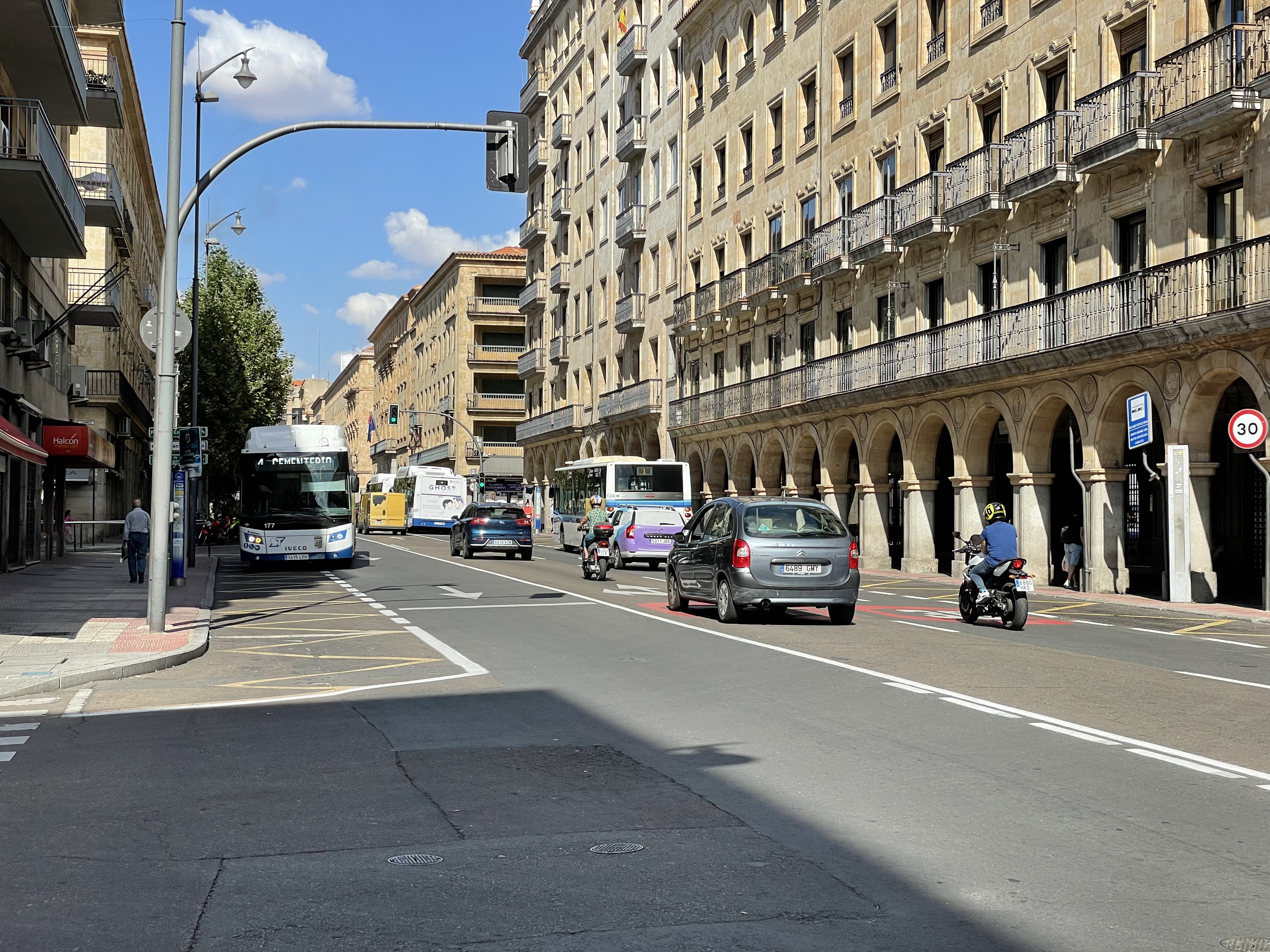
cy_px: 476
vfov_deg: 28.0
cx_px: 635
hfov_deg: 36.8
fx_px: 1908
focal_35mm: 52
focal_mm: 6
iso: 25
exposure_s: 1/1332
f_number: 2
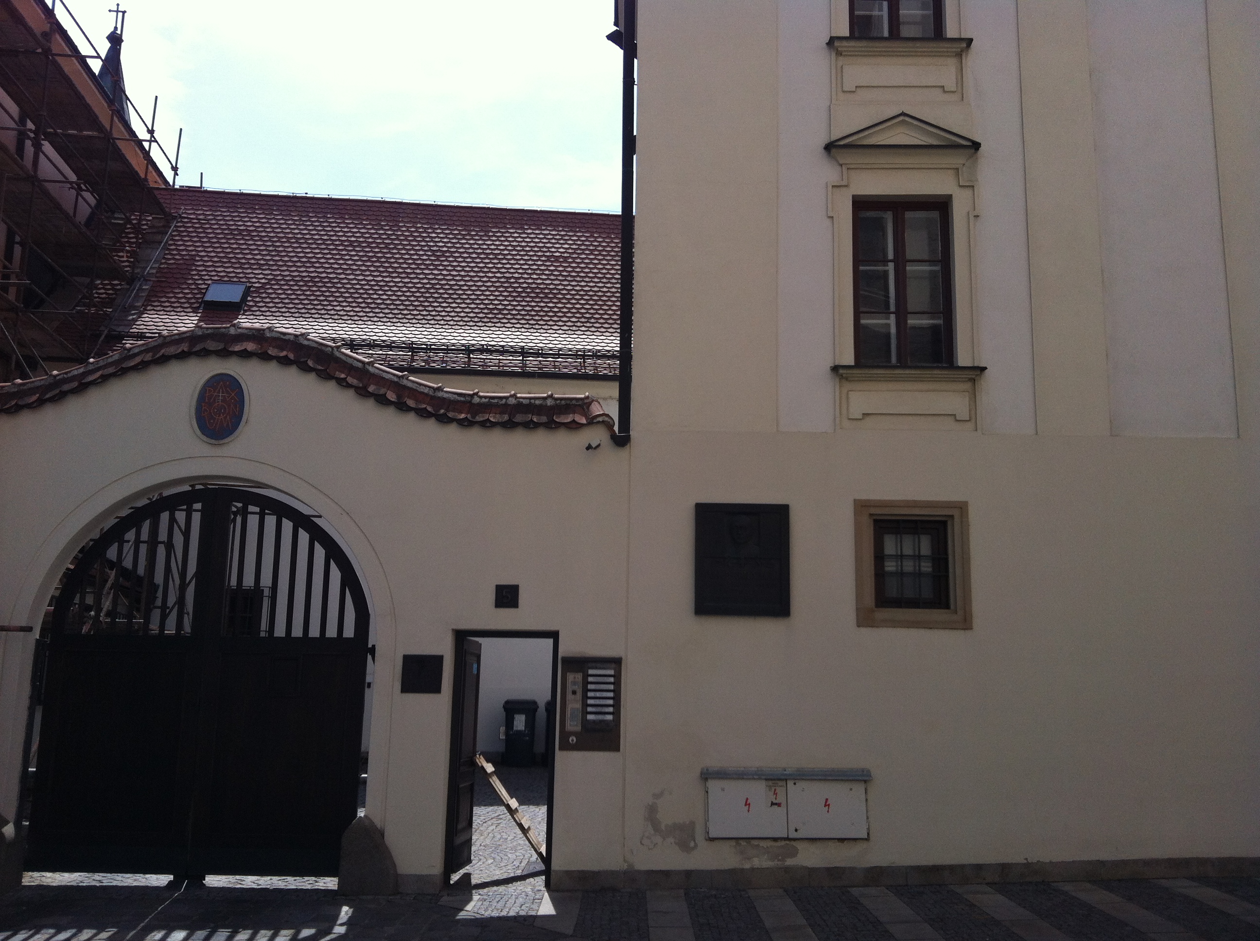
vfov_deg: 40.6
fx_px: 1272
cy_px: 470
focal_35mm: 35
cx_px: 630
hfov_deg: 52.7
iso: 80
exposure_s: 1/1508
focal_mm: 3.85
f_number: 2.8
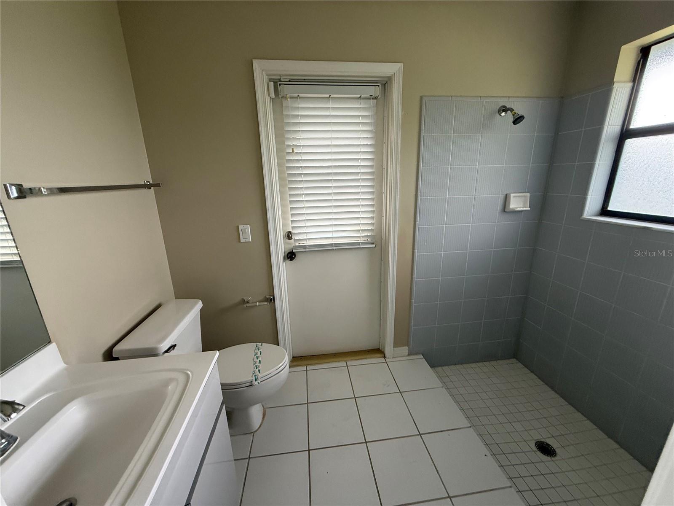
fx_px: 273
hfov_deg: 102.1
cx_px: 337
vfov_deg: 85.7
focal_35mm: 14
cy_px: 253
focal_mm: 2.22
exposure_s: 1/99
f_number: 2.2
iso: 250
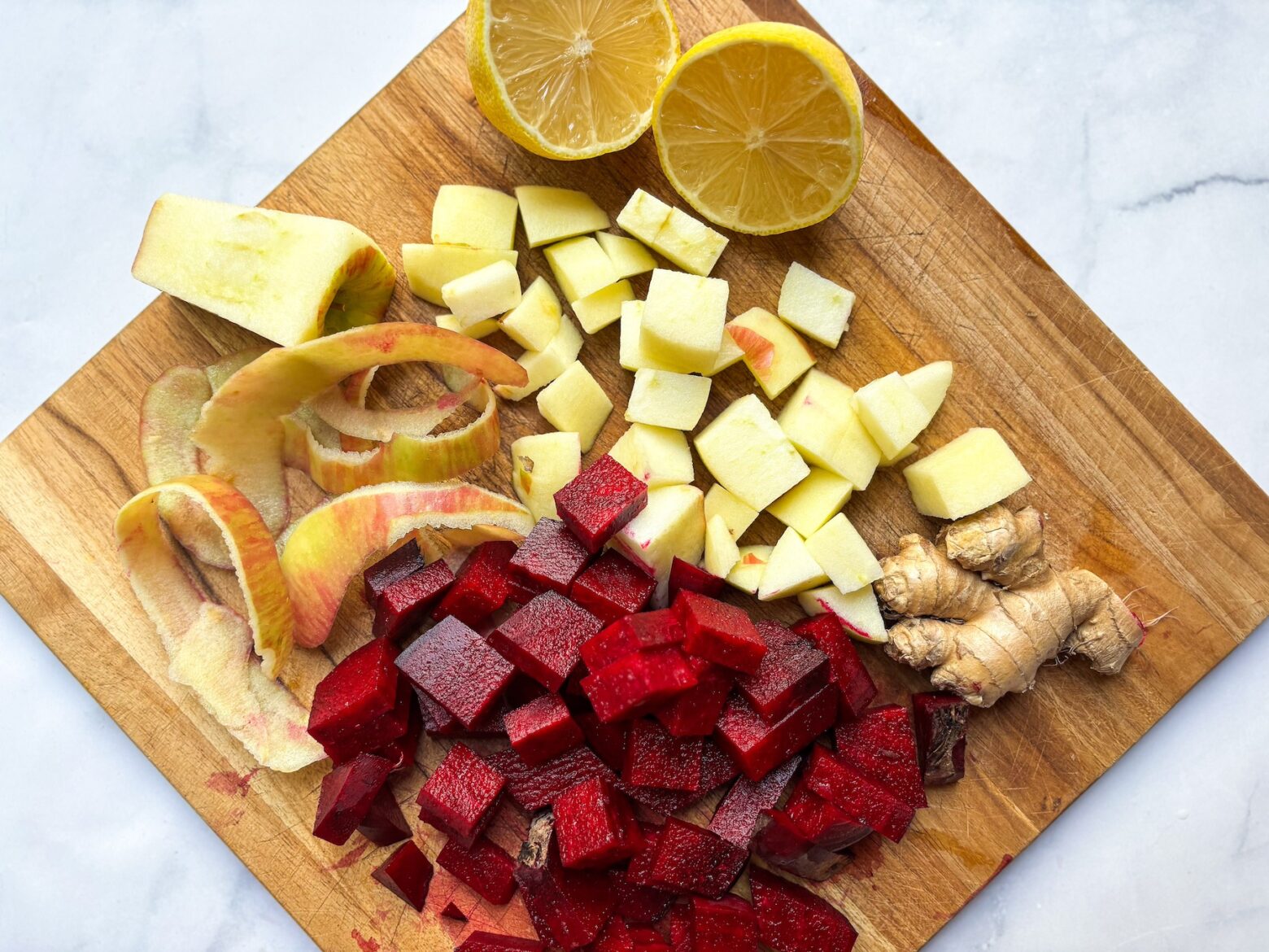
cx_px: 634
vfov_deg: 53.1
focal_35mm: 26
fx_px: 953
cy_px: 476
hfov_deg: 67.3
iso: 50
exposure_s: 1/120
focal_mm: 5.96
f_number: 1.6
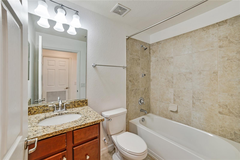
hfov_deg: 104.2
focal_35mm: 14
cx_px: 120
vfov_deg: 81.2
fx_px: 93
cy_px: 80
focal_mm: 14
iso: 160
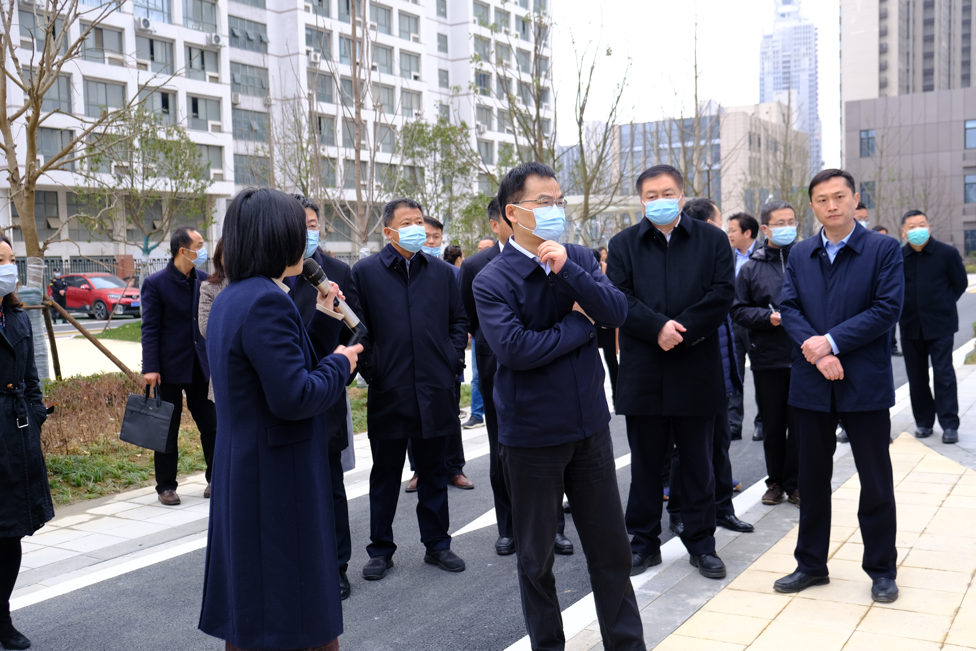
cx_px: 488
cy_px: 326
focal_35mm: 36
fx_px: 976
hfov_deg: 53.1
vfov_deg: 36.9
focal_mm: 24.3
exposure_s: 1/90
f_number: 3.6
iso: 160
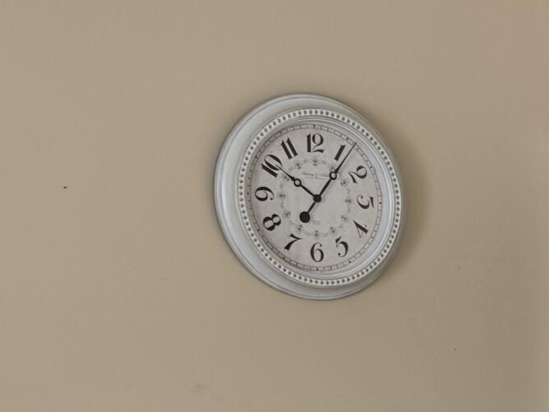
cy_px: 679
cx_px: 743
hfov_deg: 17.1
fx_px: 1697
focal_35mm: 107
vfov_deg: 12.9
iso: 125
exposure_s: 1/121
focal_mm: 6.76
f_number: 1.78
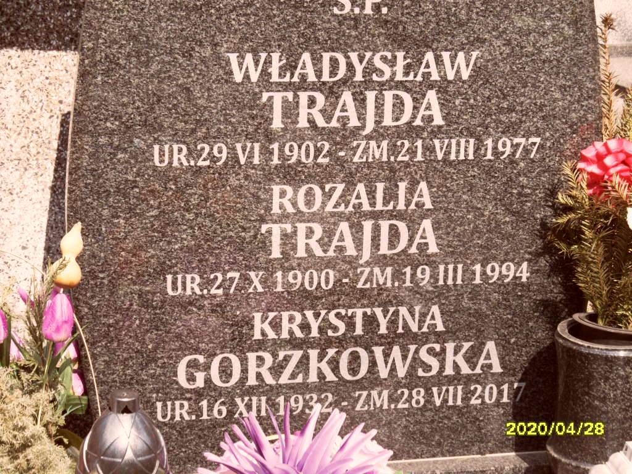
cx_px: 316
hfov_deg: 24.4
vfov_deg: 18.4
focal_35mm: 80
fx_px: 1461
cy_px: 237
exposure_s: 1/250
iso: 80
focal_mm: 13.2
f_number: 4.2
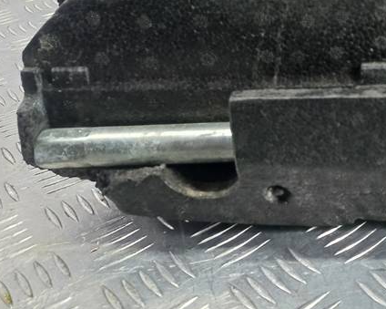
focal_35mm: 59
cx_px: 411
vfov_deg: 24.8
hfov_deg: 29.2
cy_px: 12
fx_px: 674
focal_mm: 4.6
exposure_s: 1/50
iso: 160
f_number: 1.8
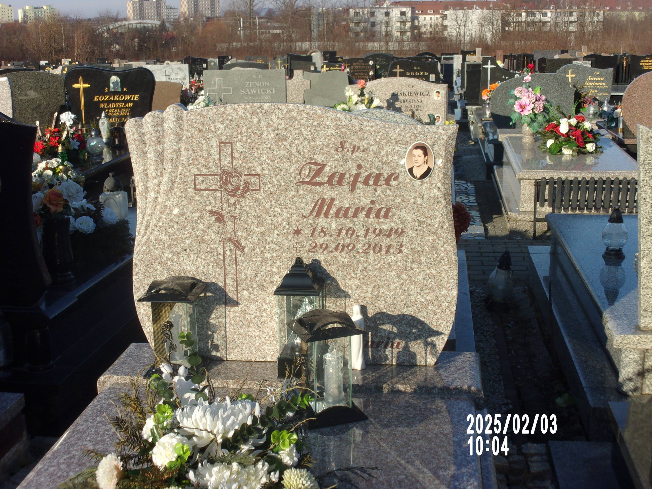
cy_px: 244
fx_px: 998
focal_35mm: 53
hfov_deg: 36.2
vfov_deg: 27.5
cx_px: 326
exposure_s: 1/70
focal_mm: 9.5
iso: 80
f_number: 13.1
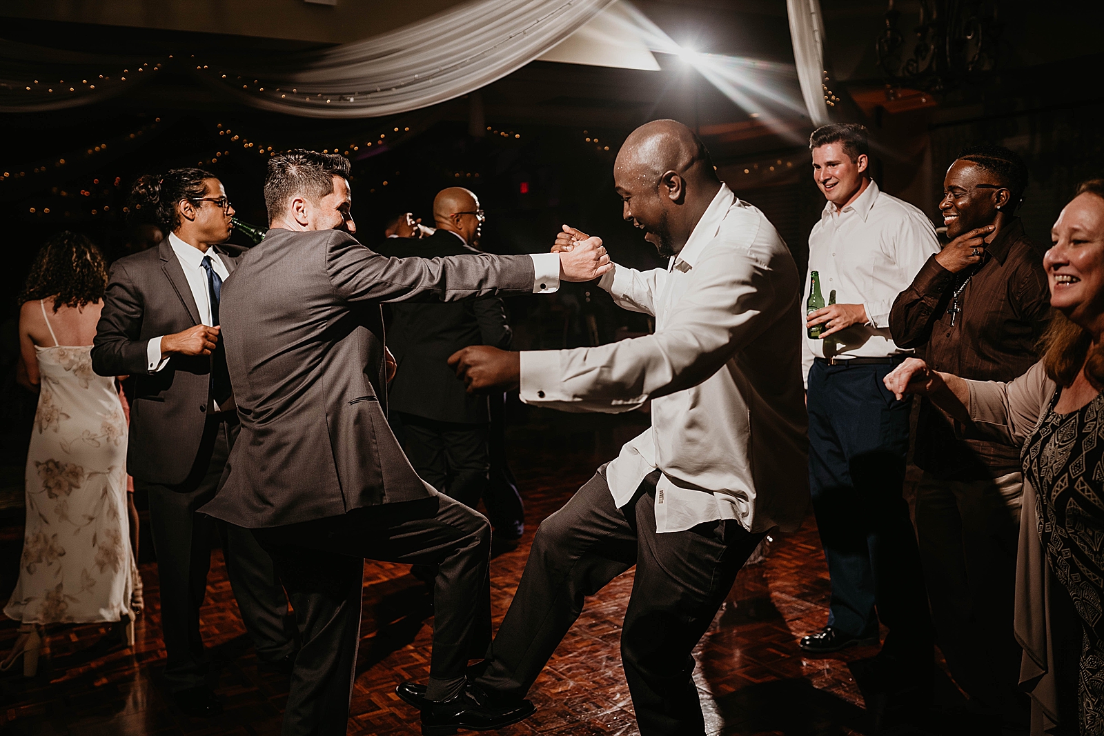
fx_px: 1073
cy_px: 368
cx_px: 552
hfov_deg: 54.4
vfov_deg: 37.9
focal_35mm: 35
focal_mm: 35
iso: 640
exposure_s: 1/1250
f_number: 2.2
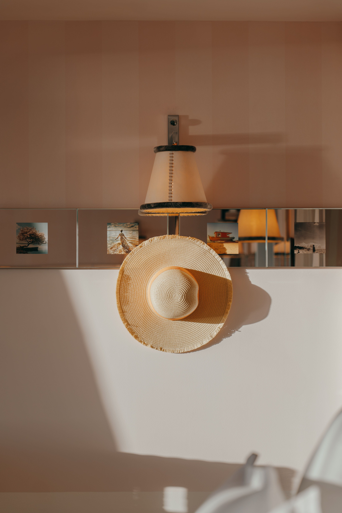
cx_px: 171
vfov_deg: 14.3
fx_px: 2038
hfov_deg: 9.6
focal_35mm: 143
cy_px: 256
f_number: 4.5
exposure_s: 1/200
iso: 50
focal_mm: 143
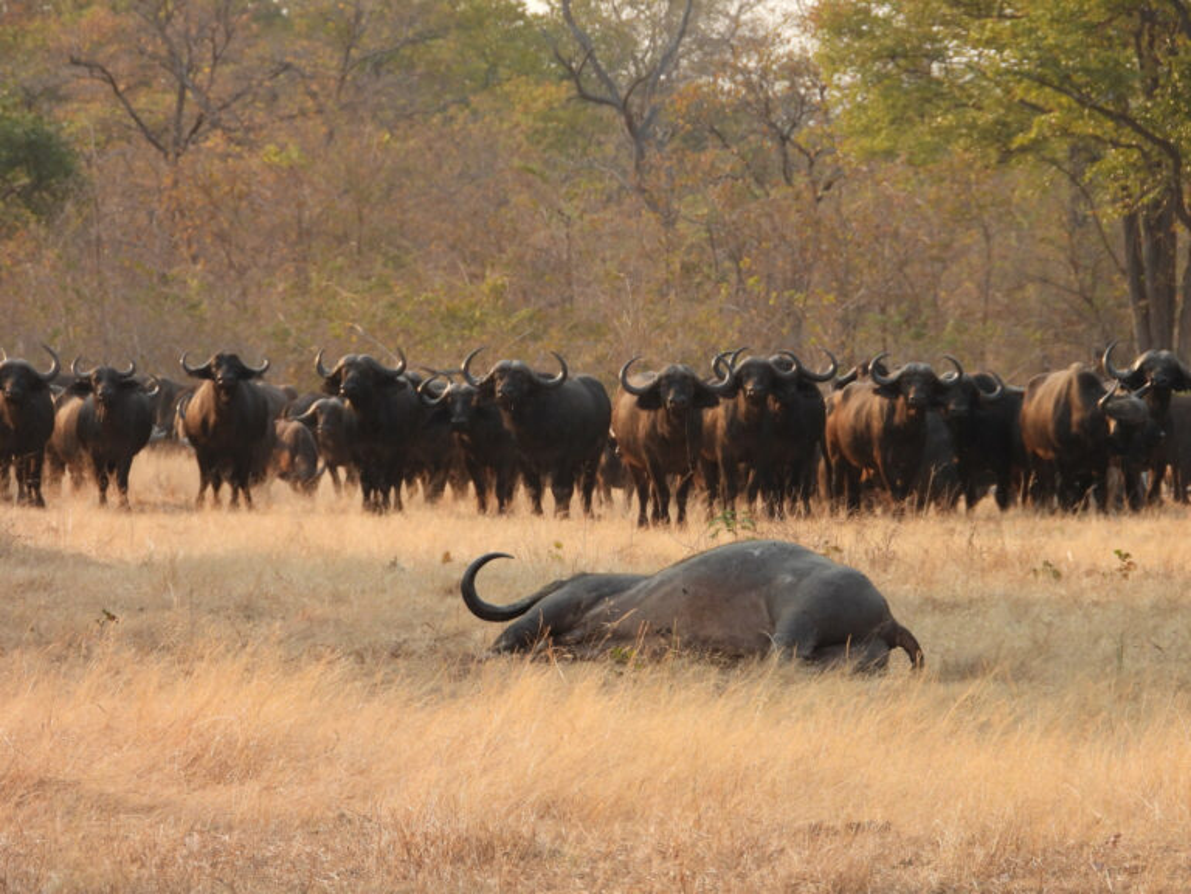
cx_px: 596
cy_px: 447
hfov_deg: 4.2
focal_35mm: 467
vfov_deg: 3.2
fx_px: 16068
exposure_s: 1/250
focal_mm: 83.9
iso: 220
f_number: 5
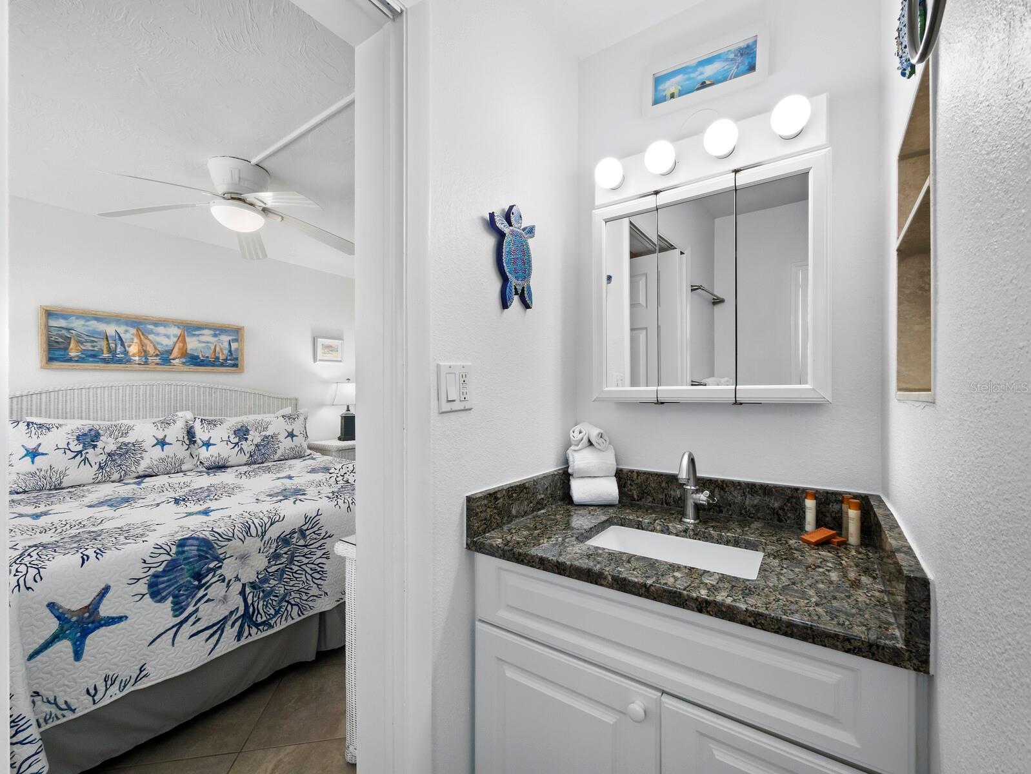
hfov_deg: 102.0
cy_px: 387
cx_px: 516
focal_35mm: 14
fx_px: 417
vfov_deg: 85.7
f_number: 11
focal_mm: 7
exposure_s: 1/5
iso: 400
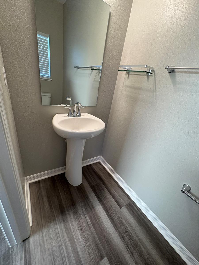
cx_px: 100
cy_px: 132
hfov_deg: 85.7
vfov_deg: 102.1
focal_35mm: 14
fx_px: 107
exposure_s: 1/60
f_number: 2.2
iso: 160
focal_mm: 2.22
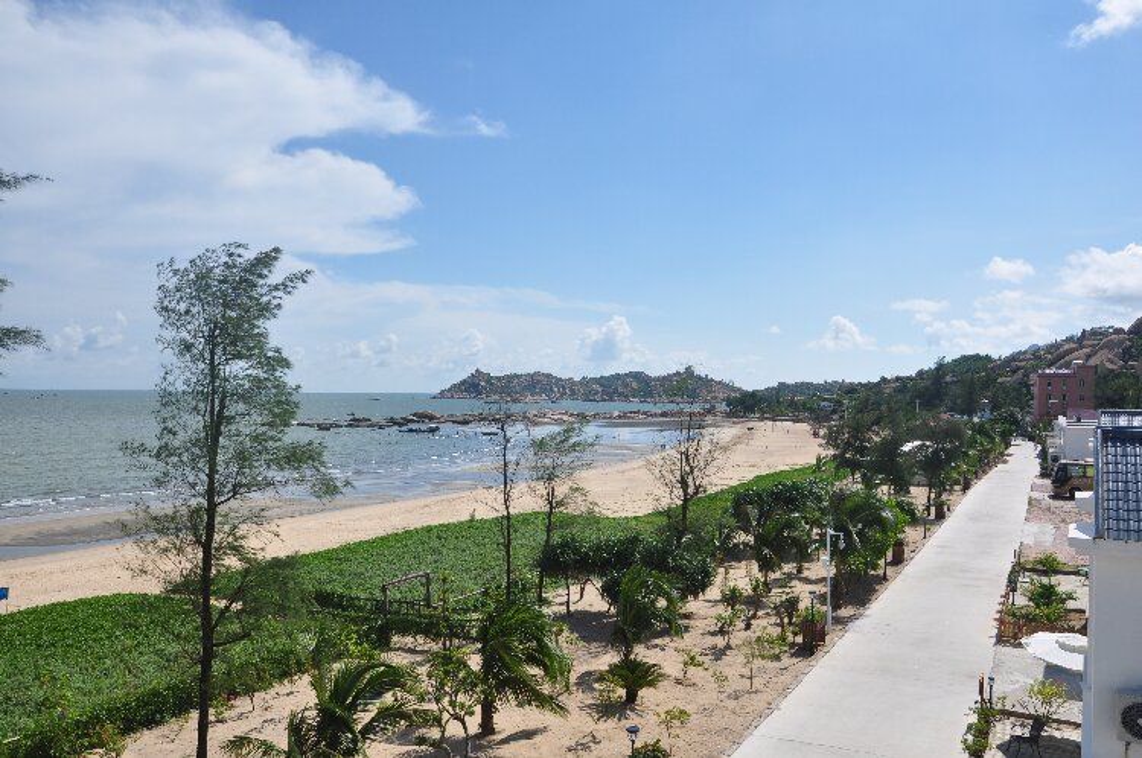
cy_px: 379
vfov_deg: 47.8
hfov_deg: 67.4
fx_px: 855
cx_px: 571
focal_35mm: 27
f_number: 10
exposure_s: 1/400
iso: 200
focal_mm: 18
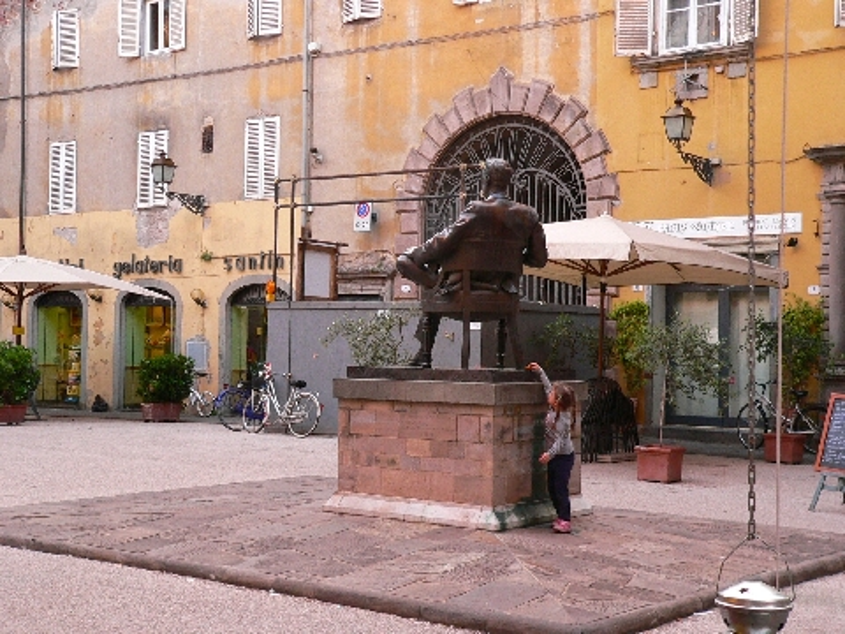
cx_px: 422
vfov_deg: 27.0
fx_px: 1318
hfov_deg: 35.5
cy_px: 317
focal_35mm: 54
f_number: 2.8
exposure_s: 1/60
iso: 200
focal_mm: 8.9
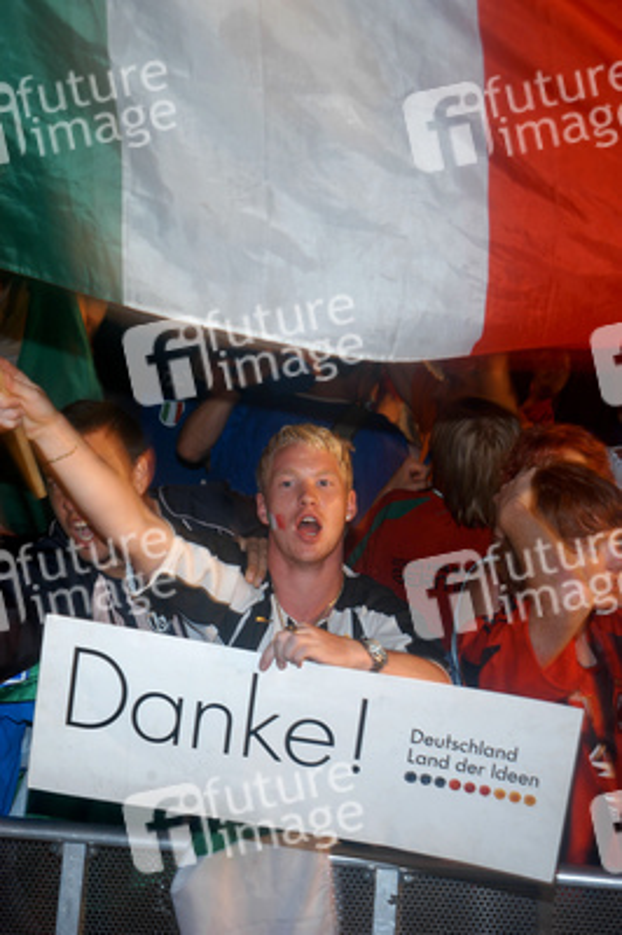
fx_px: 1947
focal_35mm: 75
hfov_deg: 18.2
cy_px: 468
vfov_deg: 27.0
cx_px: 311
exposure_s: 1/15
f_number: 5.6
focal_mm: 50
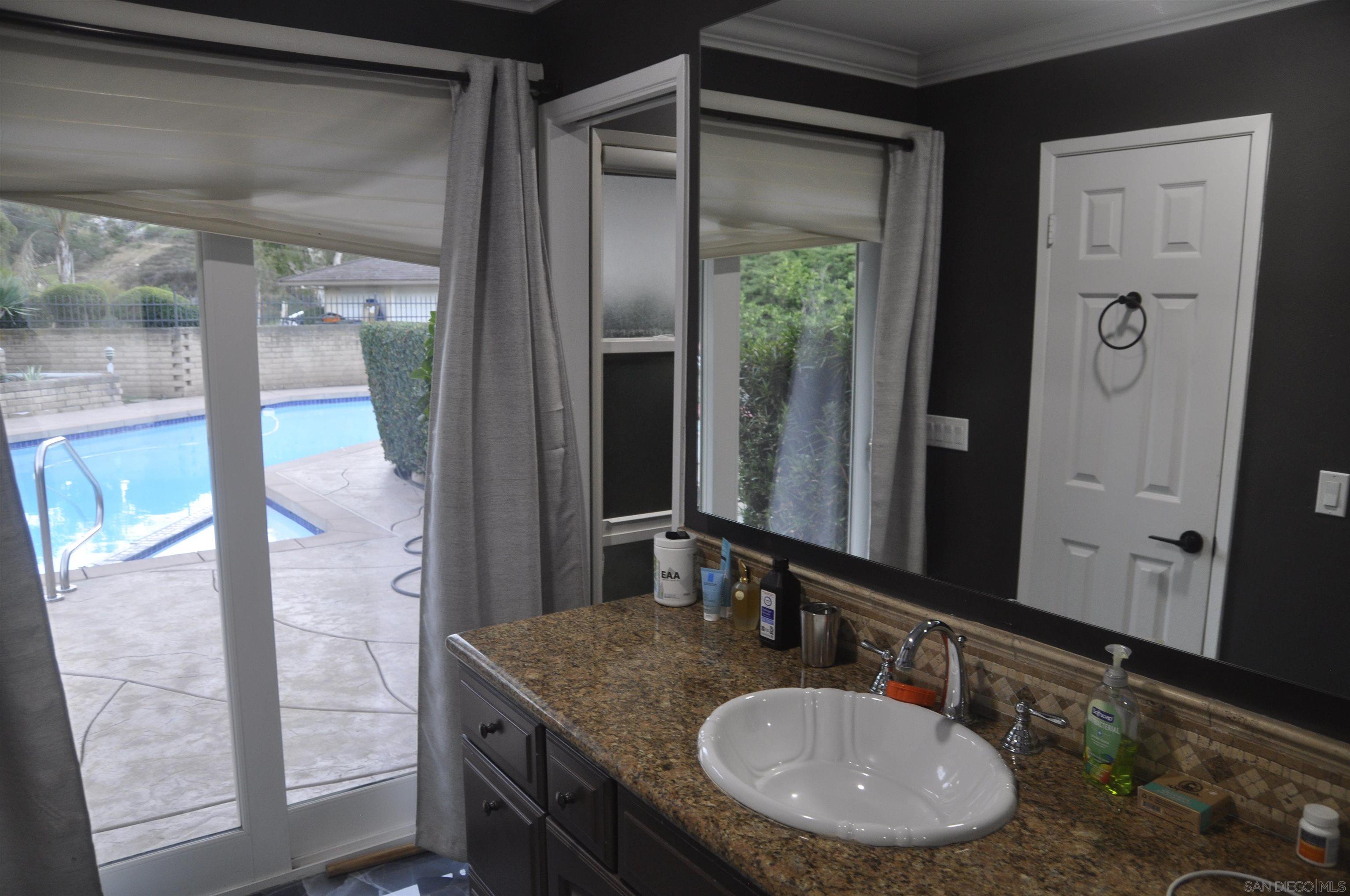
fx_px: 1798
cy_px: 448
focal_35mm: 48
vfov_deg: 28.0
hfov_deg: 41.2
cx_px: 675
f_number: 4
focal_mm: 32
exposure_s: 1/60
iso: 400
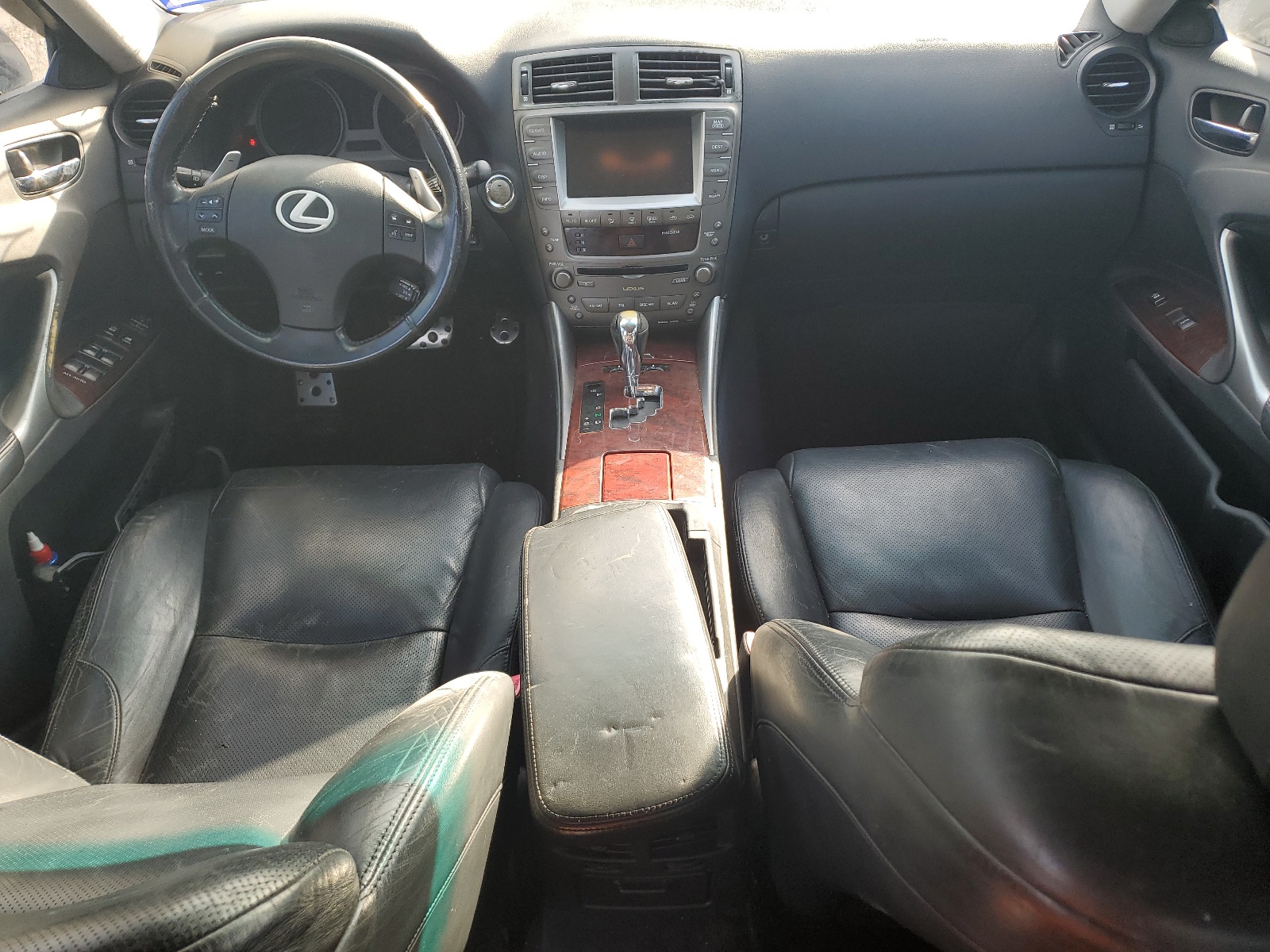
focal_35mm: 26
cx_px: 635
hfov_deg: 67.3
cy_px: 476
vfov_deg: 53.1
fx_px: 954
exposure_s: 1/192
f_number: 1.5
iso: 50
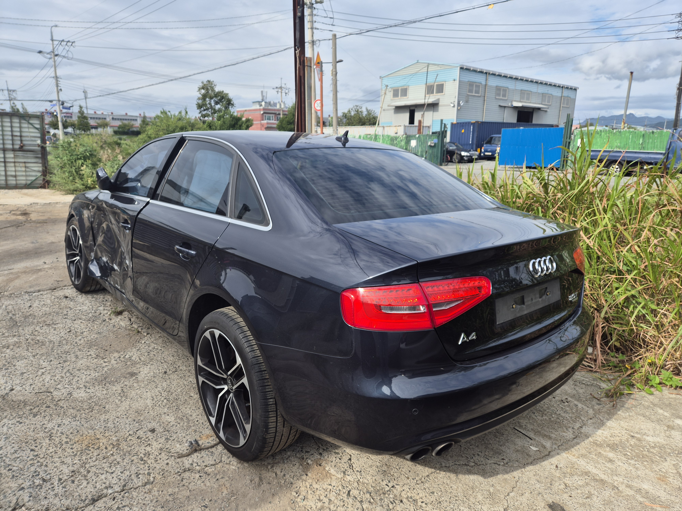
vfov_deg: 58.9
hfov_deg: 73.9
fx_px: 453
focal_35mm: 23
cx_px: 341
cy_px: 256
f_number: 1.8
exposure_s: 1/1104
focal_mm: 5.4
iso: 25
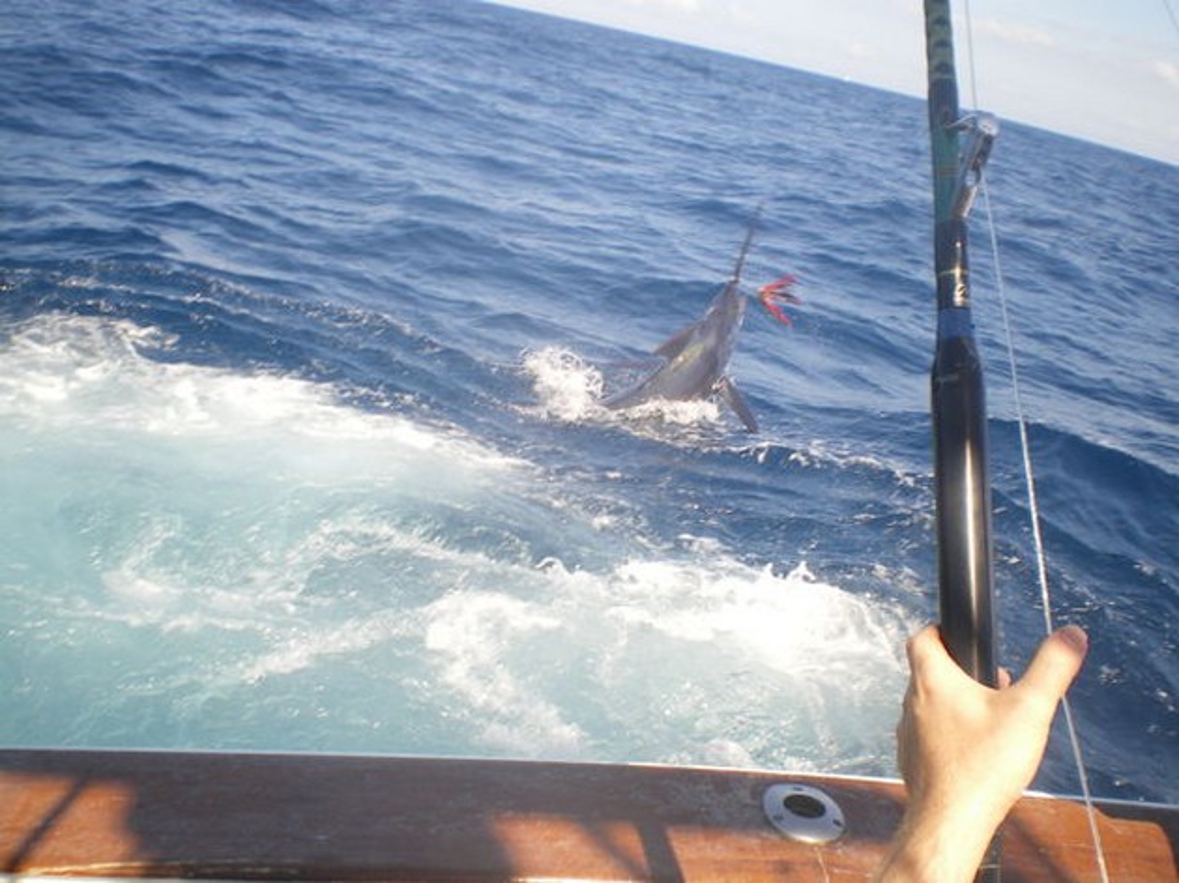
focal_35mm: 36
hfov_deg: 51.4
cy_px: 442
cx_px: 590
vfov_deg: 39.6
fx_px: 1226
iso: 50
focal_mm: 6.3
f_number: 4.6
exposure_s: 1/200
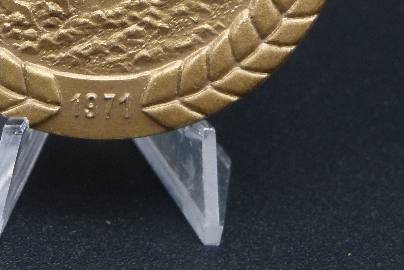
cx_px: 108
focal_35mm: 90
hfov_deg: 22.4
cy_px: -38
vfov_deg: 14.8
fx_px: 1010
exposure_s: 1/60
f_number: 3.1
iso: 160
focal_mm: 7
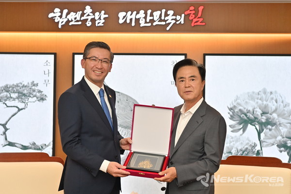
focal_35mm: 70
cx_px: 146
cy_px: 97
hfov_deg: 28.8
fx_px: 566
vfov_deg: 19.5
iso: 1000
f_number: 5
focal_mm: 70
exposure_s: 1/250
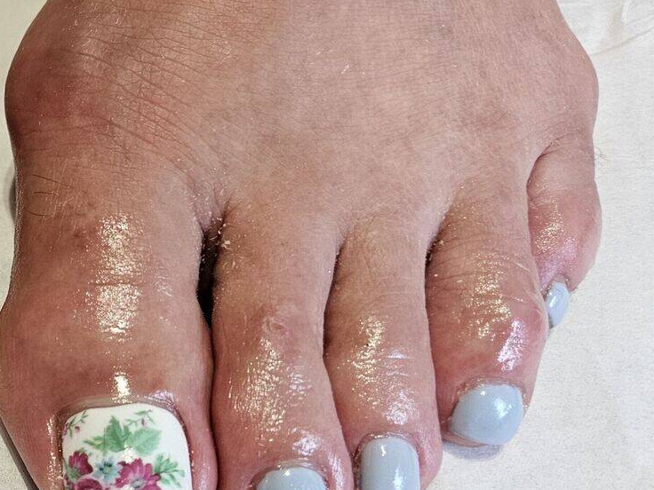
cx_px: -33
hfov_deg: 34.0
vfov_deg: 28.8
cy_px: 345
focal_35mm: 50
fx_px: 945
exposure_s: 1/100
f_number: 1.8
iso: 160
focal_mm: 5.4
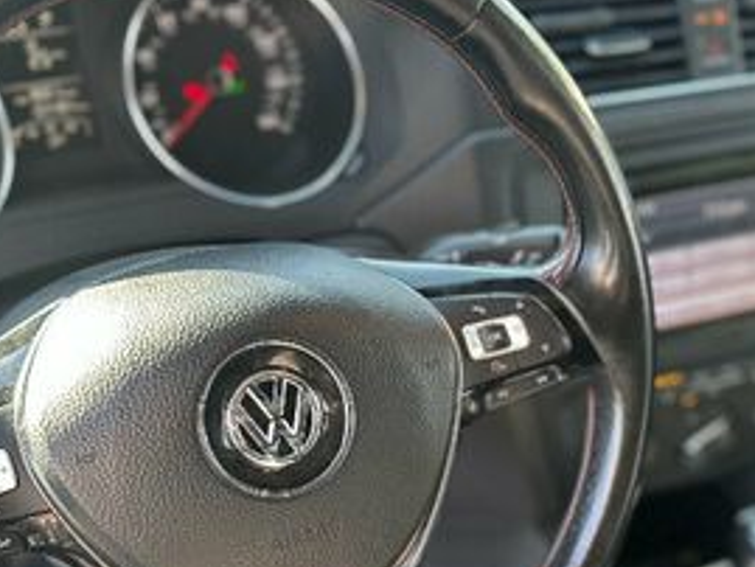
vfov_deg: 24.9
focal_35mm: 57
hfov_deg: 33.6
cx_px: 474
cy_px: 519
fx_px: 1244
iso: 125
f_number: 1.78
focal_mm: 6.86
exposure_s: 1/121
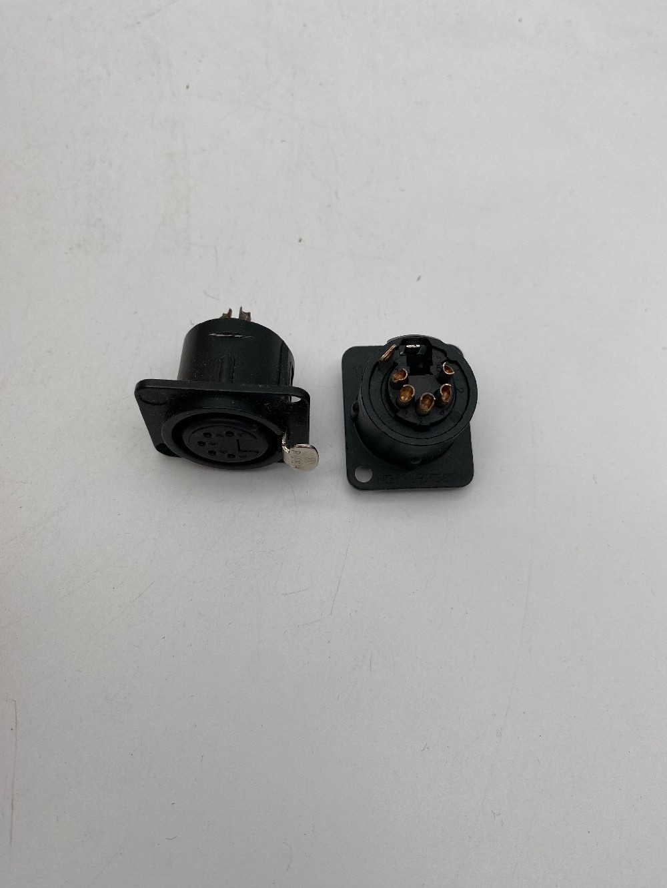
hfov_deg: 53.1
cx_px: 334
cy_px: 444
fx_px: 668
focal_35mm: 26
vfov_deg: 67.3
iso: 32
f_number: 1.8
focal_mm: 4.25
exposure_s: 1/458
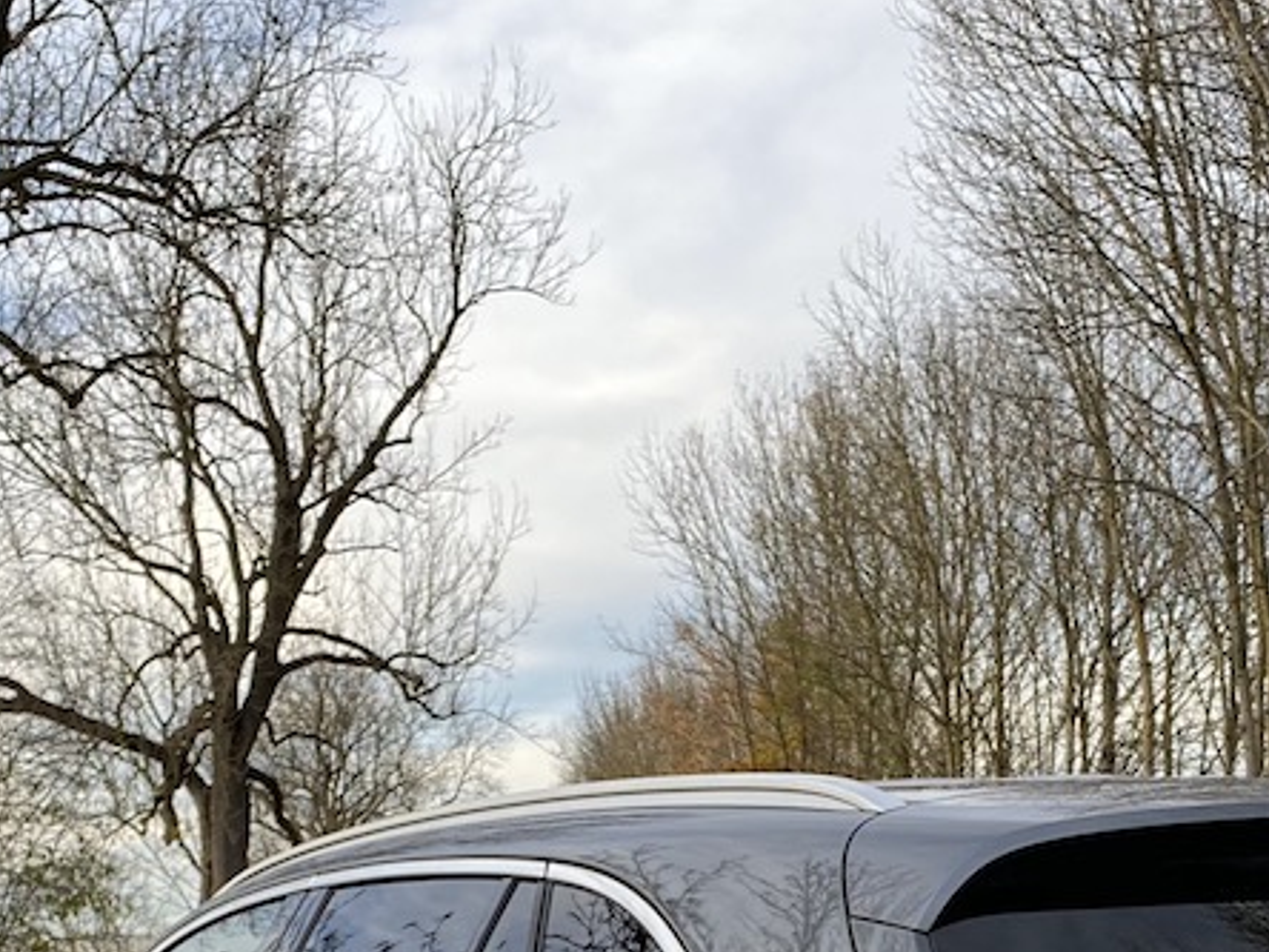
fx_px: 2749
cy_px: 1115
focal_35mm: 75
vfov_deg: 18.7
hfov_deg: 26.0
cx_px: 583
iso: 32
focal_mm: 4.25
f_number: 1.8
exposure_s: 1/222
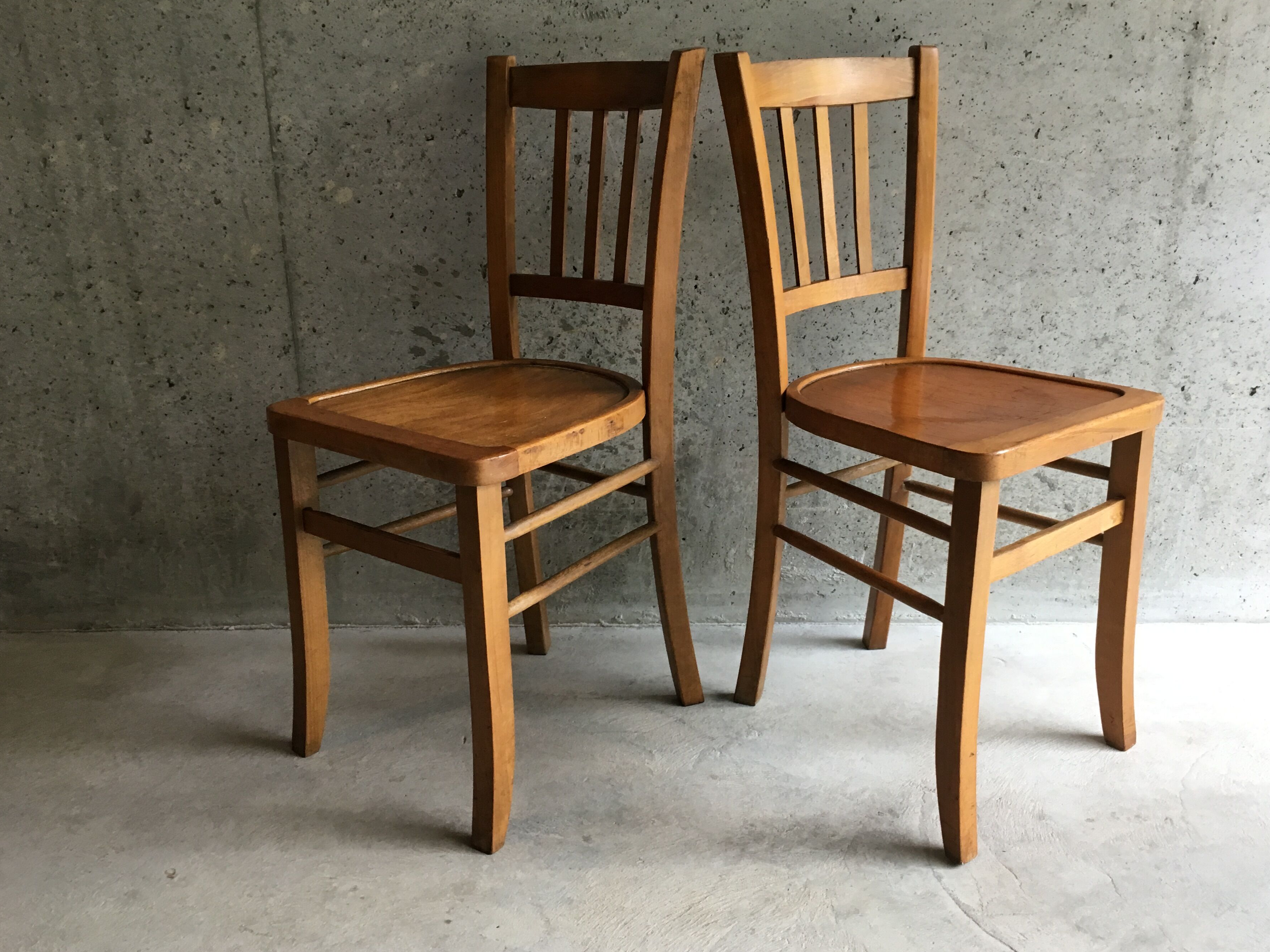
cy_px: 469
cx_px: 702
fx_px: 1211
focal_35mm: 33
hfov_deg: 55.2
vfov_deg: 42.9
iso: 50
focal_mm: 4.15
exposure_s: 1/33
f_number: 2.2
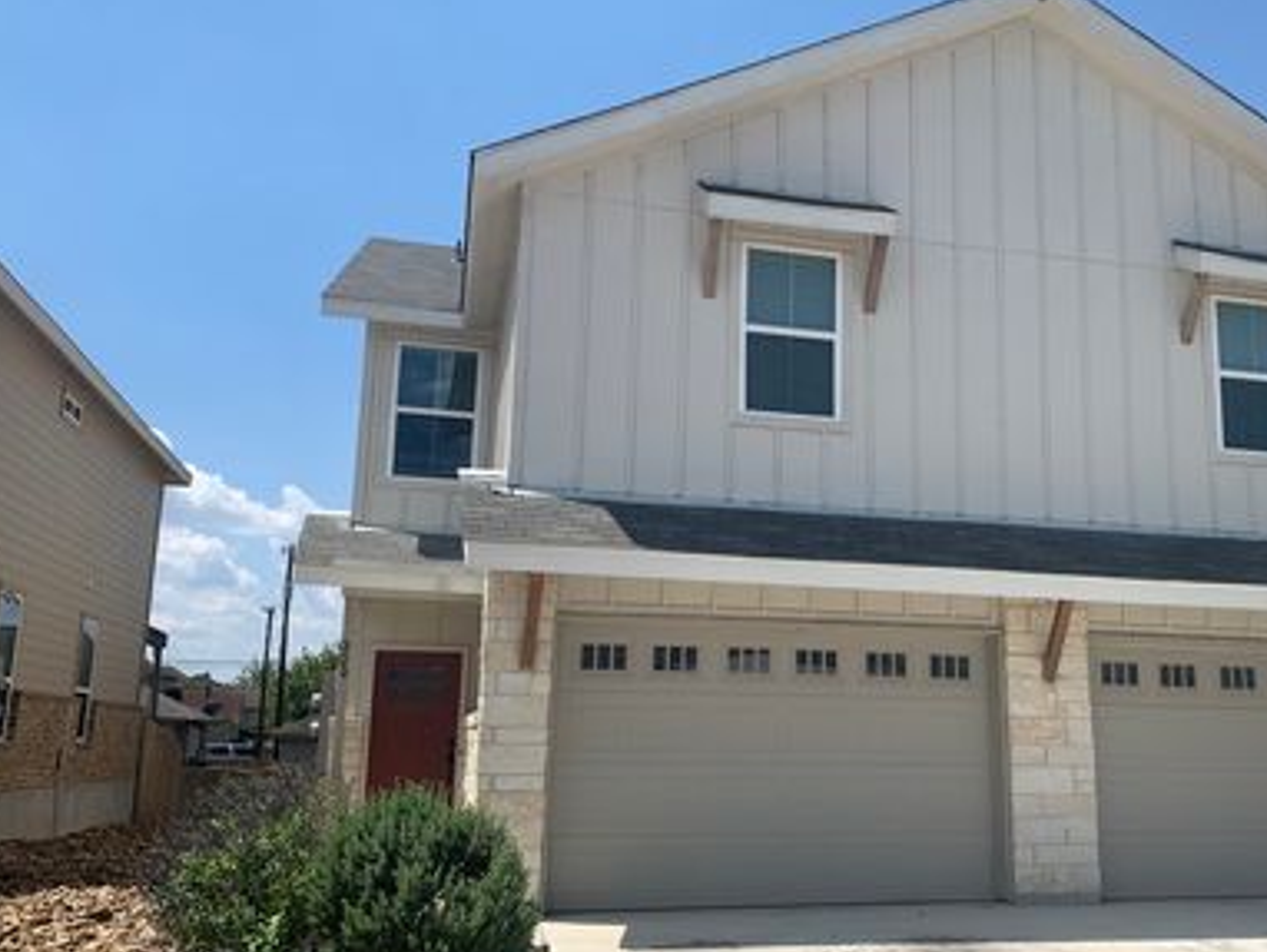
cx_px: 803
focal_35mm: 34
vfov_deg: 41.8
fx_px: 1245
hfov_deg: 53.3
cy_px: 496
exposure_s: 1/3401
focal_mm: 4.25
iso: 25
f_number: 1.8
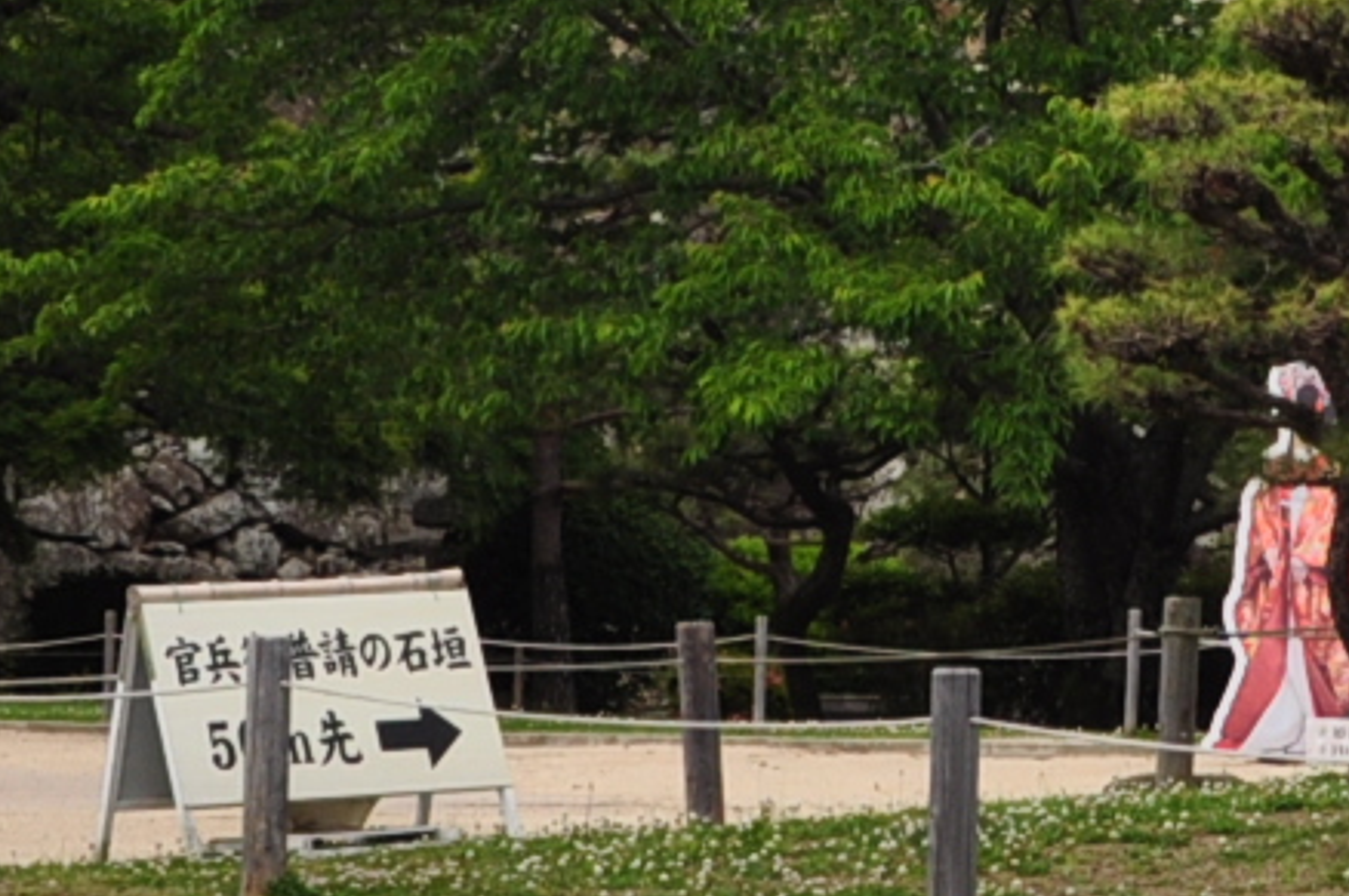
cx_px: 955
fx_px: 8796
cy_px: -1078
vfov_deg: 5.7
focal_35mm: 235
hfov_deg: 8.8
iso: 200
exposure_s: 1/320
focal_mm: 32
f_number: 10
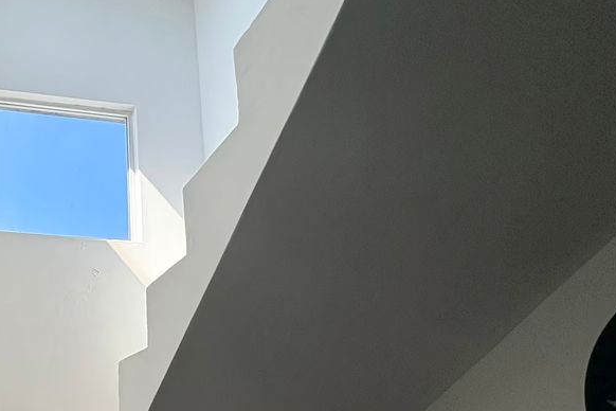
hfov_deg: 52.6
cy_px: 337
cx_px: 38
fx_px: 513
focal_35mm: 30
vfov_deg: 41.5
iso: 64
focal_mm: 2.22
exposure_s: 1/669
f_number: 2.2
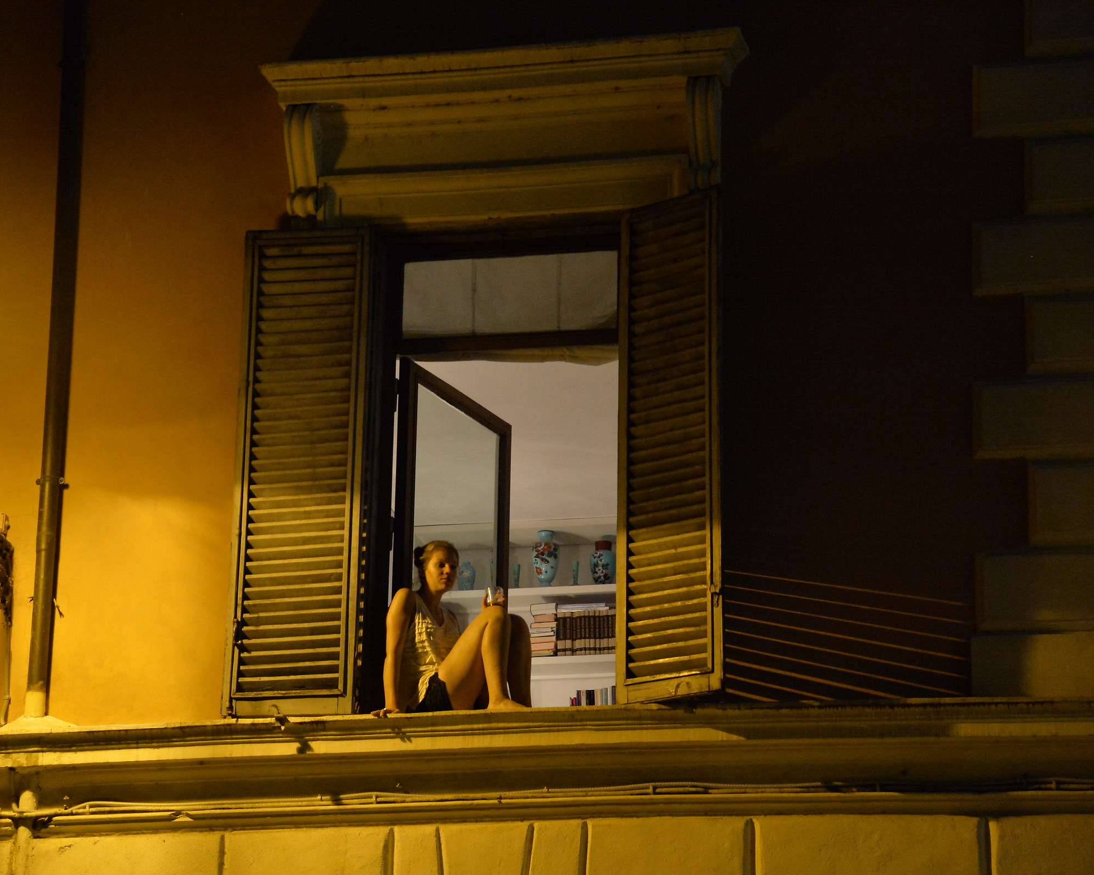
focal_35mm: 136
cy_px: 438
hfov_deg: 14.2
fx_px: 4404
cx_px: 497
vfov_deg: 11.4
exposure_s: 1/125
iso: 5000
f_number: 5.6
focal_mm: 120
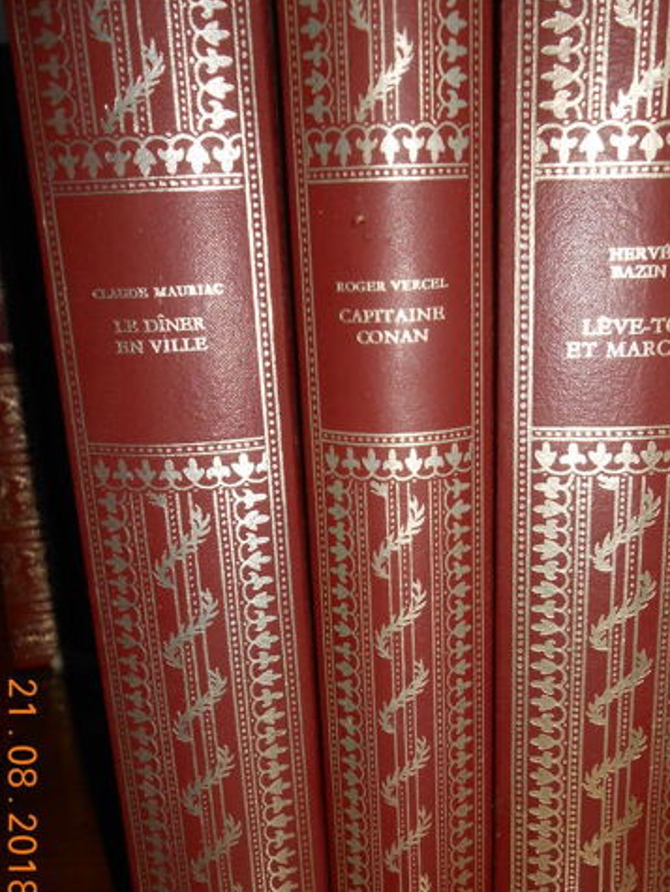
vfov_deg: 52.5
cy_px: 479
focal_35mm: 35
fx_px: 902
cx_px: 388
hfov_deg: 40.6
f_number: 11.5
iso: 80
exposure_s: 1/25
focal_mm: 4.6
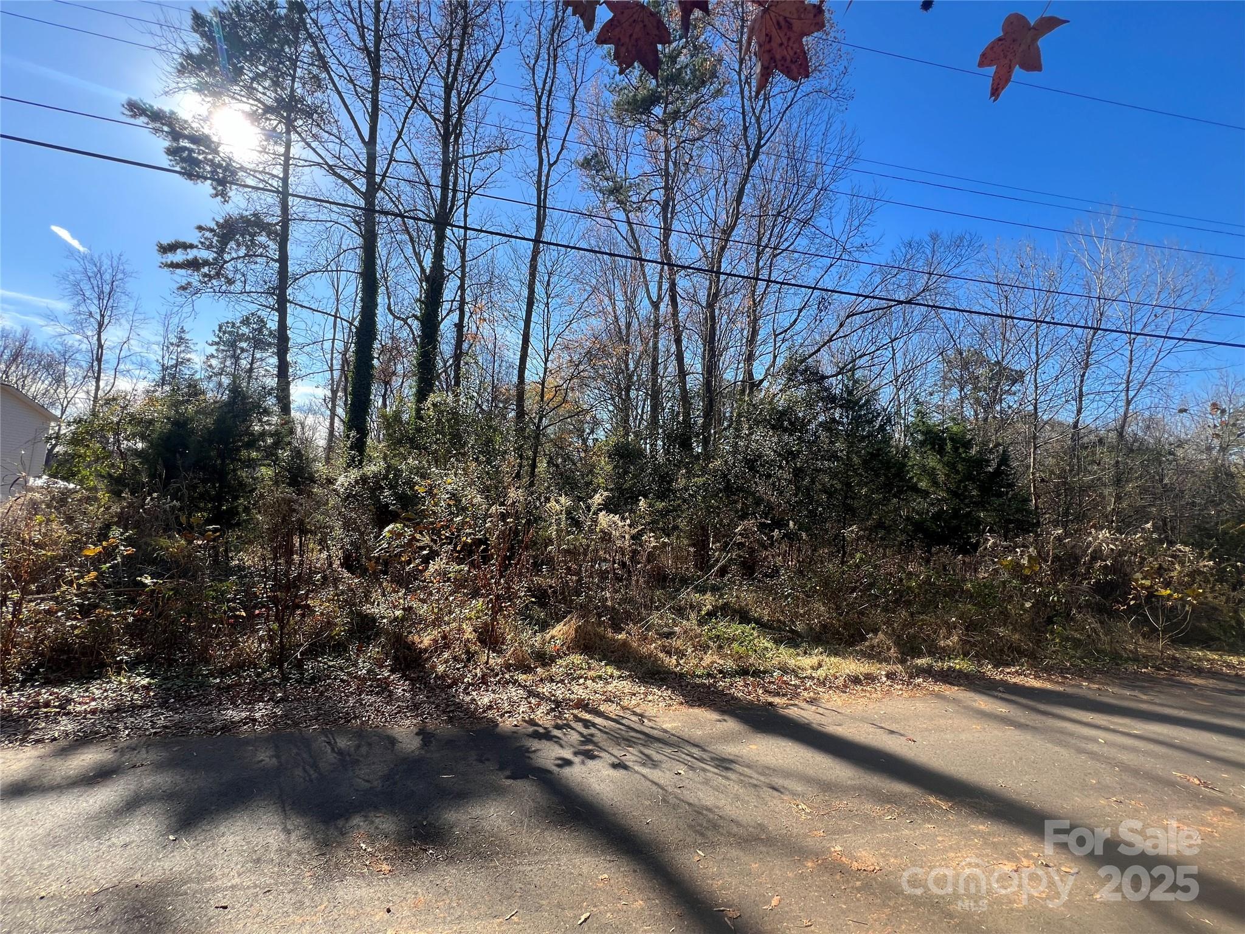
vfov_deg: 89.9
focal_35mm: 13
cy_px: 467
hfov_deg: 106.2
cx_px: 622
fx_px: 468
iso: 32
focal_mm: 1.57
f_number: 1.8
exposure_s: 1/438
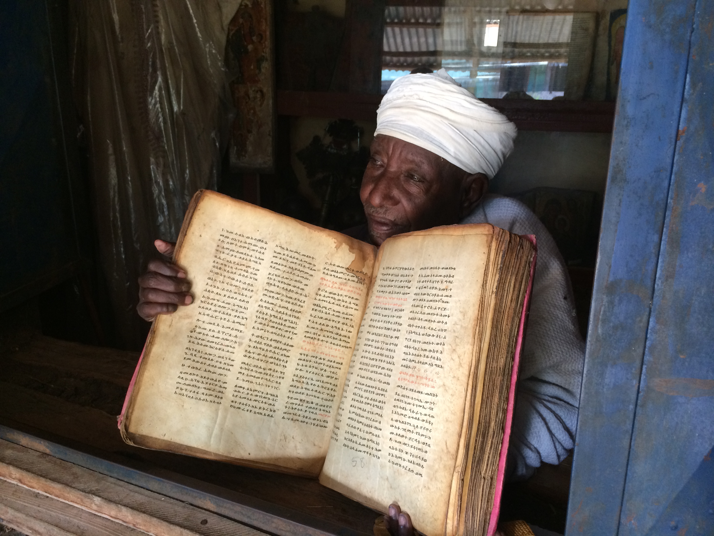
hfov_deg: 61.7
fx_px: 598
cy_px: 268
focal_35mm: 29
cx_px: 357
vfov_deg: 48.2
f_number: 2.2
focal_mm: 4.15
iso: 160
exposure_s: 1/33
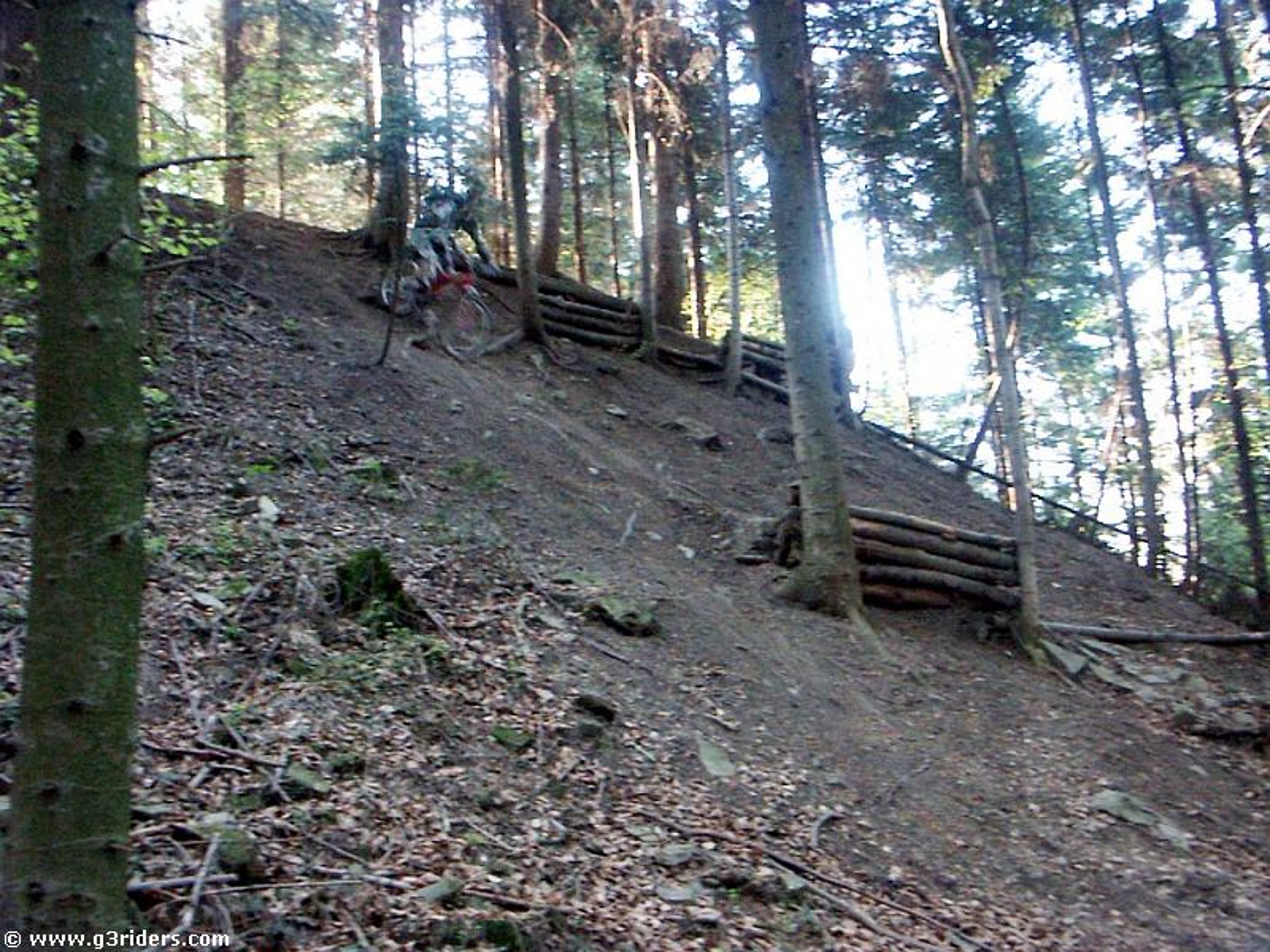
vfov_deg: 37.7
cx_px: 635
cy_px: 476
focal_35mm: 38
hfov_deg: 49.0
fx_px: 1394
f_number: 2.8
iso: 200
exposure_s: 1/15
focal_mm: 9.82
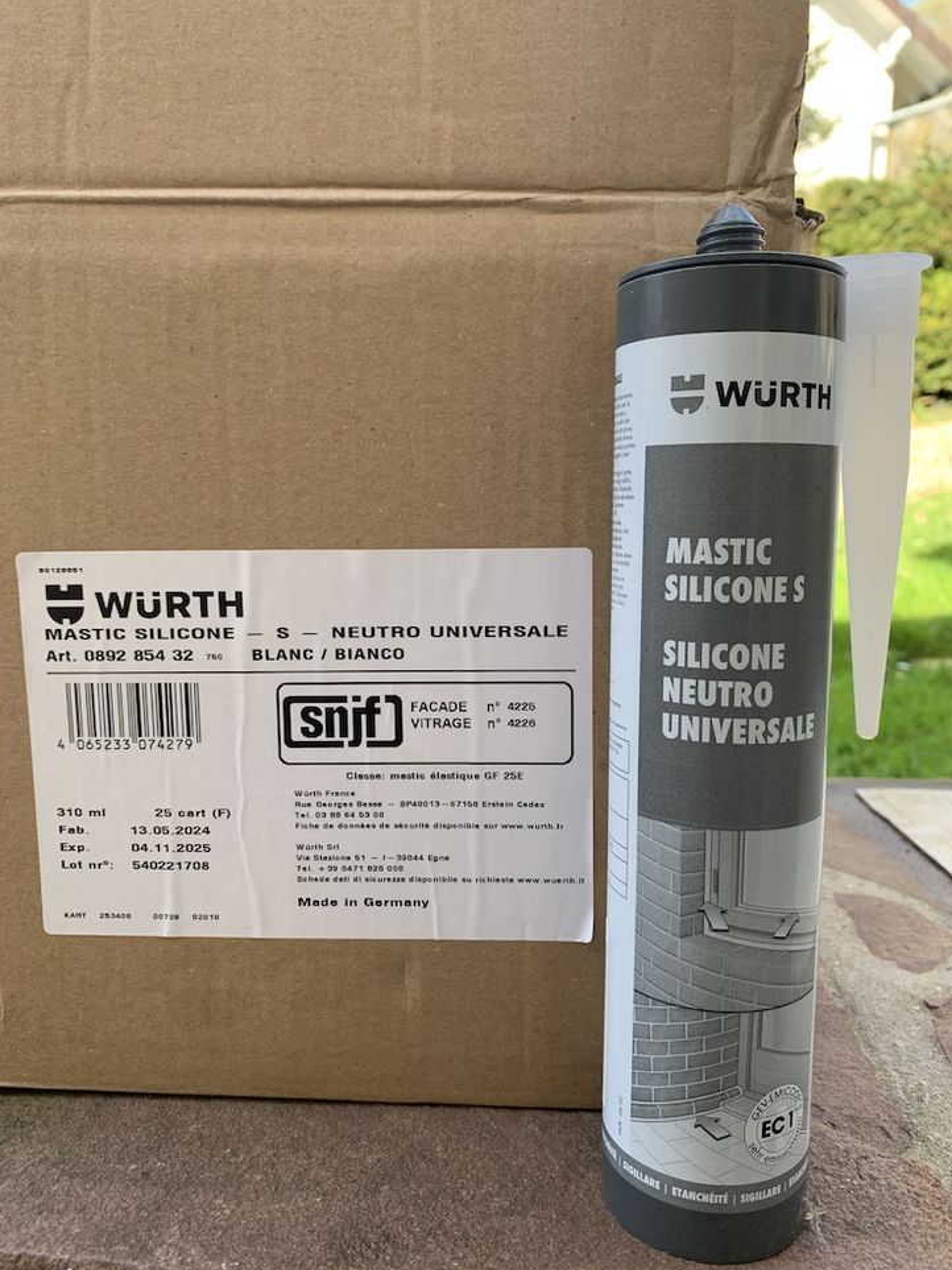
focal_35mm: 27
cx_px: 484
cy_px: 636
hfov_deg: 51.3
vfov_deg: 65.3
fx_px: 990
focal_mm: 4.25
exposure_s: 1/173
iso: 25
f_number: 1.8
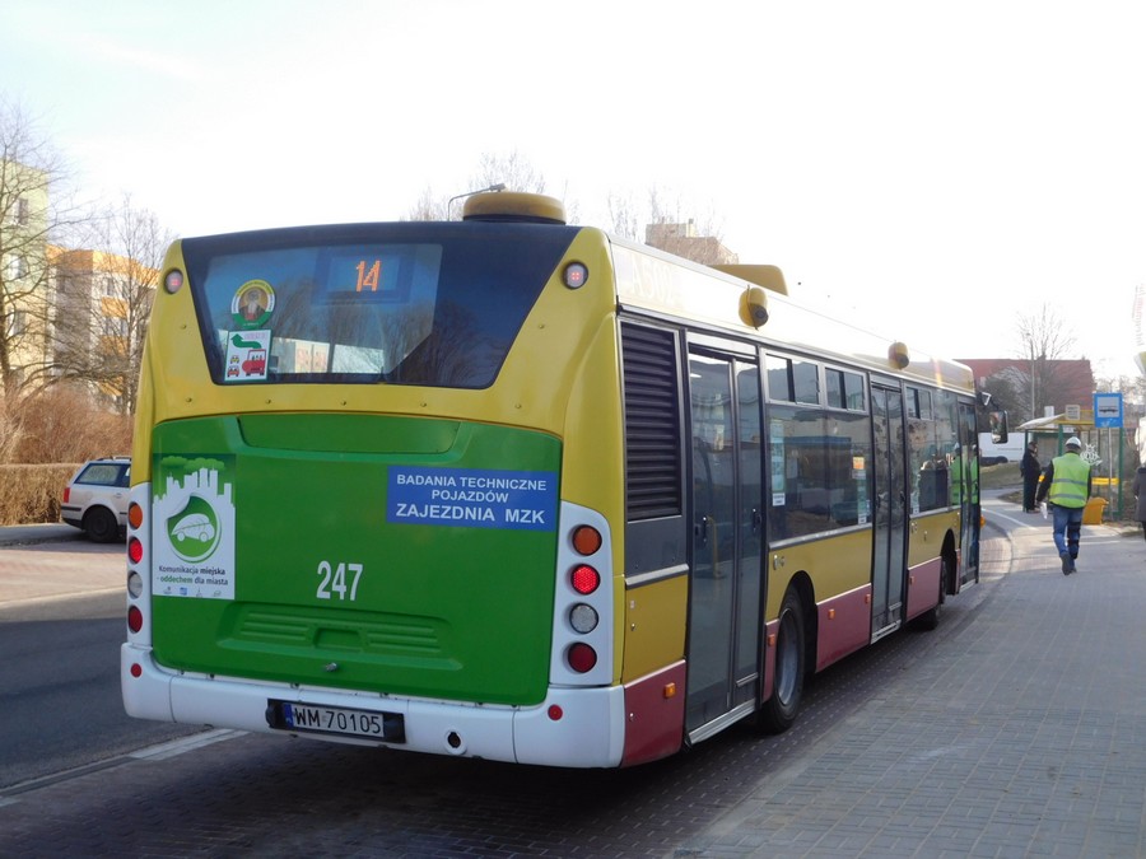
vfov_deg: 32.2
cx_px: 573
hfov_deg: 42.1
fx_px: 1490
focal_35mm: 45
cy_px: 430
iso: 125
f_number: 4
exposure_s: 1/250
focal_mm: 8
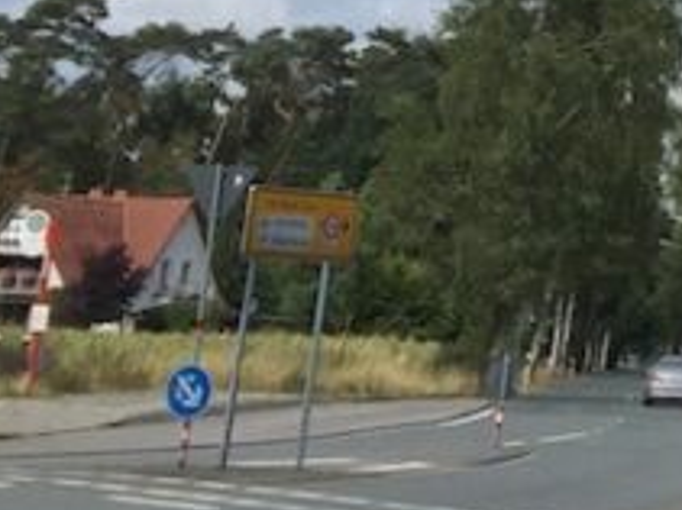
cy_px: -587
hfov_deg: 11.1
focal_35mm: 161
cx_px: 1361
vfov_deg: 8.6
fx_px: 3170
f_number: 2.2
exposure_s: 1/3597
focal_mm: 4.15
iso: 32
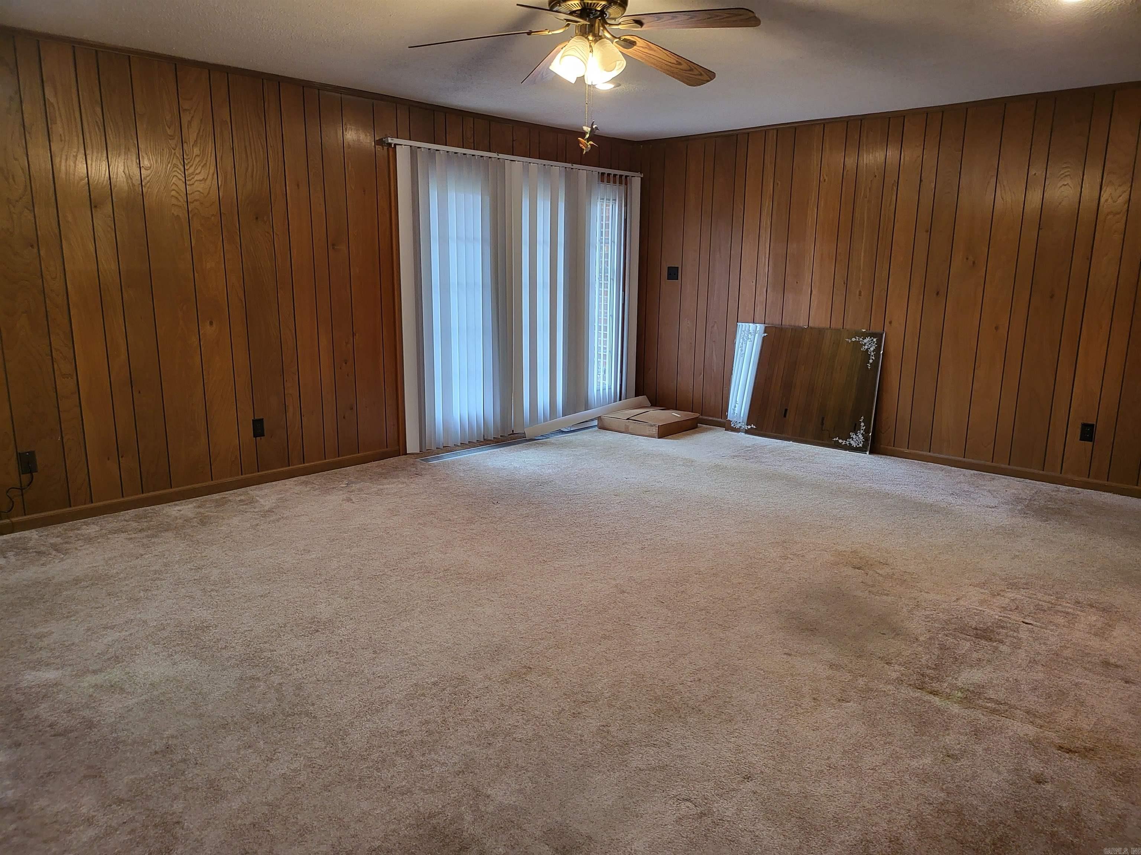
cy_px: 428
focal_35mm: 24
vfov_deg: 56.8
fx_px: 791
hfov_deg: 71.6
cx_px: 570
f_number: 1.8
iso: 200
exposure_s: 1/60
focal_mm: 5
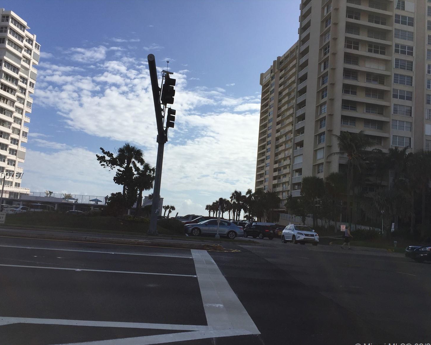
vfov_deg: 47.1
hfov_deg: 57.2
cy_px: 176
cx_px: 215
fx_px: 395
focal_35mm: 31
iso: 32
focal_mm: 4.15
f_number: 2.2
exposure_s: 1/4405
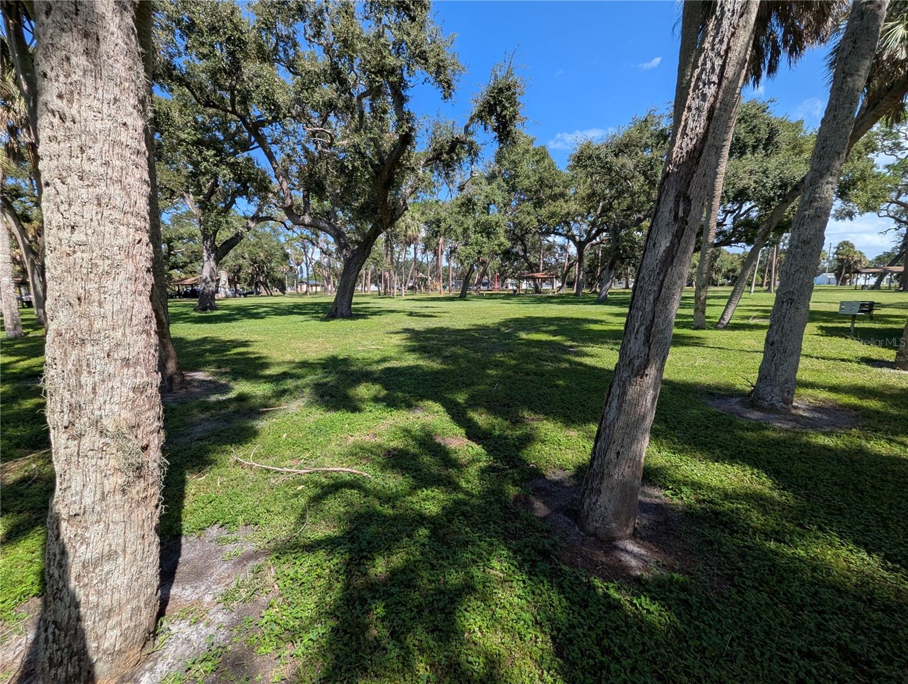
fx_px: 341
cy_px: 342
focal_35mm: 13
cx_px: 454
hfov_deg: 106.1
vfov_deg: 90.1
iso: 46
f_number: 2.2
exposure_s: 1/934
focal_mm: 1.95
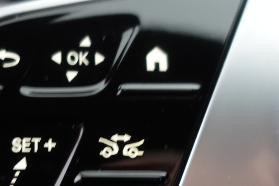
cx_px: 97
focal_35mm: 63
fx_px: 488
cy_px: 152
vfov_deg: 21.3
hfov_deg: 31.7
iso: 800
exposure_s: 1/20
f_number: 1.8
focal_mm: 9.4
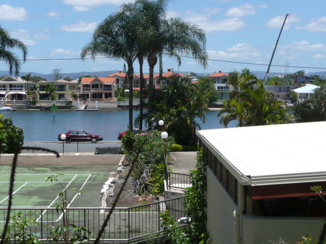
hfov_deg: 27.0
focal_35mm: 72
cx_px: 163
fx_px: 678
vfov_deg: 20.4
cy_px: 122
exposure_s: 1/640
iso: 100
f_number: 4.6
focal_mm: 11.8
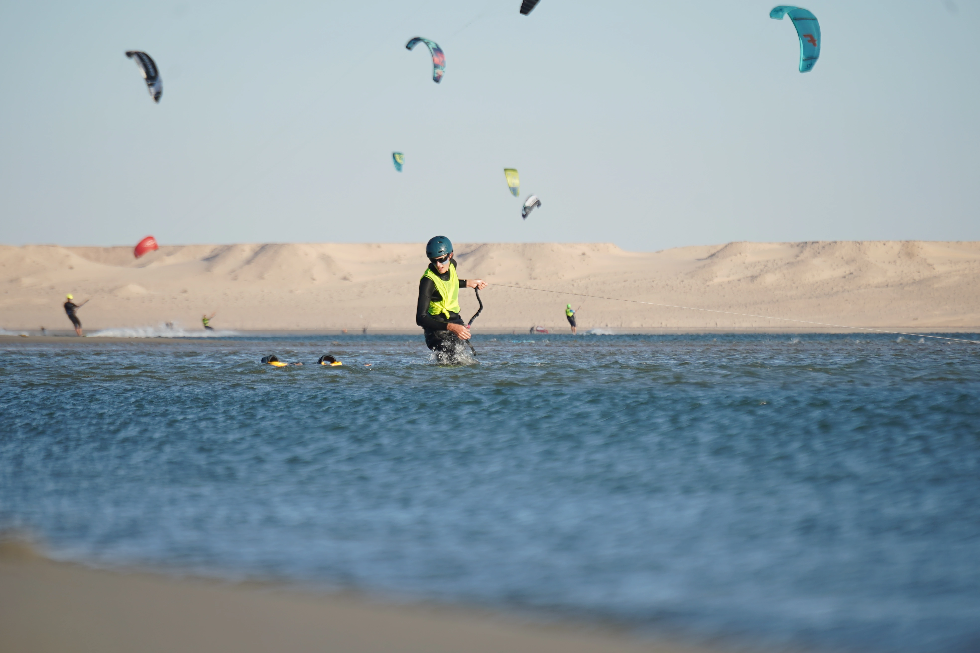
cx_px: 490
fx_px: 8574
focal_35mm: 315
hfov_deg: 6.5
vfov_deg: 4.4
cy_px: 326
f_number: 6.3
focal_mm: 210
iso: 100
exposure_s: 1/400
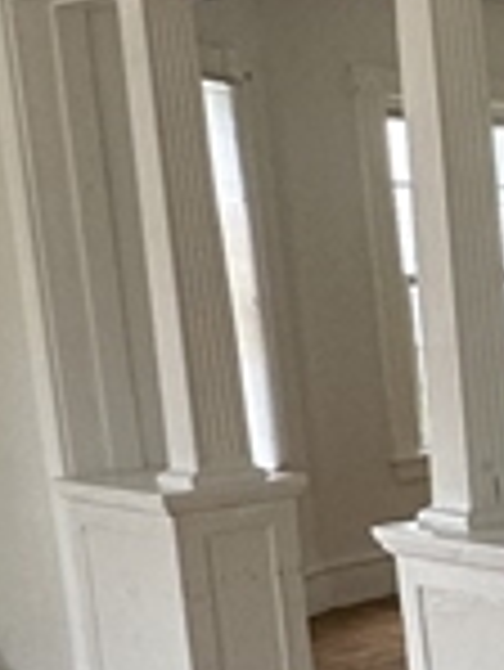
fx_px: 1396
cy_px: 441
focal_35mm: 72
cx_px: 1246
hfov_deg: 13.8
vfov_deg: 26.9
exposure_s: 1/120
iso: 125
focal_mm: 2.22
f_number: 2.2
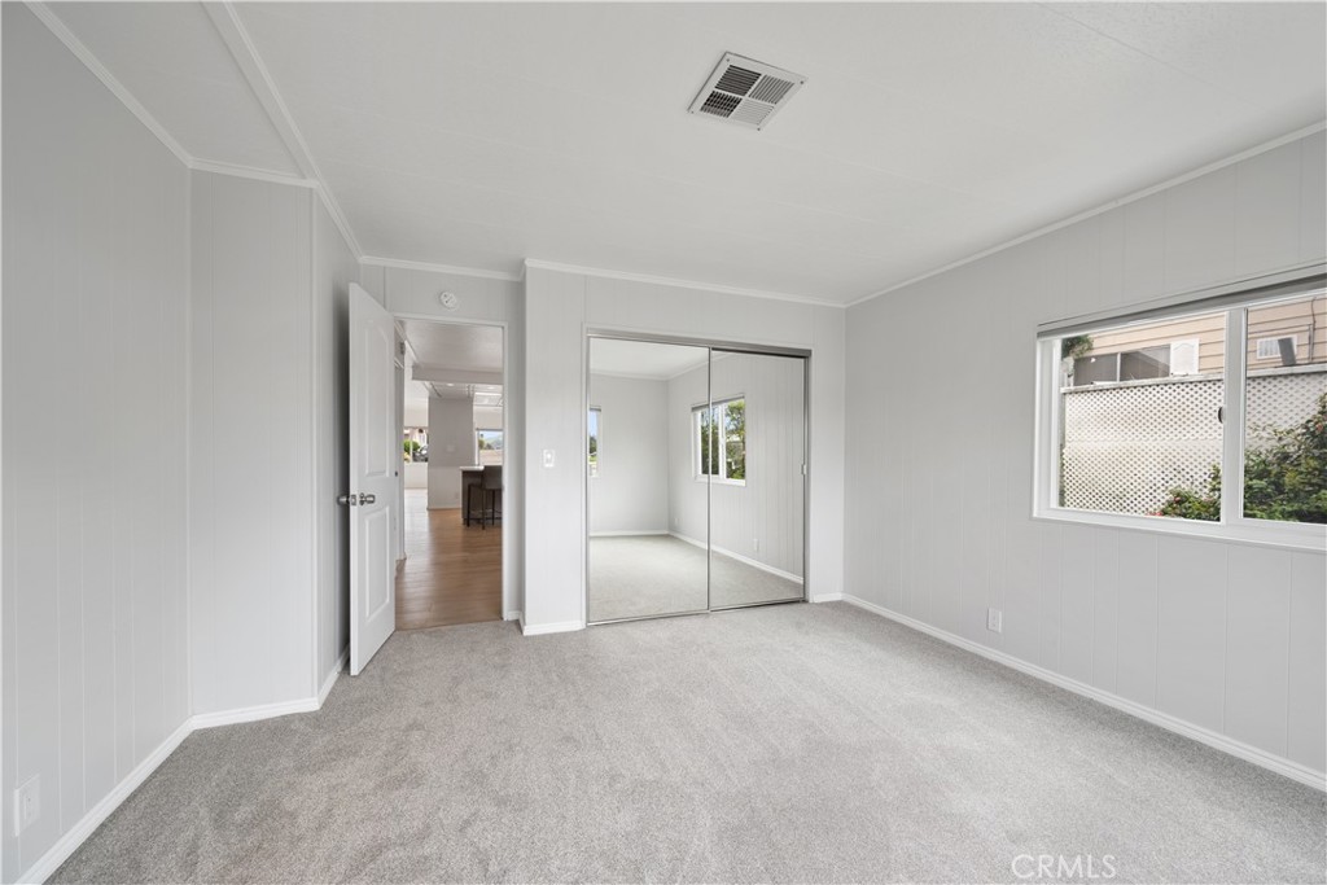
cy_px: 442
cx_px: 664
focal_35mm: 14
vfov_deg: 81.2
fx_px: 516
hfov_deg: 104.2
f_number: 8
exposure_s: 1/5
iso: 100
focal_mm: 14
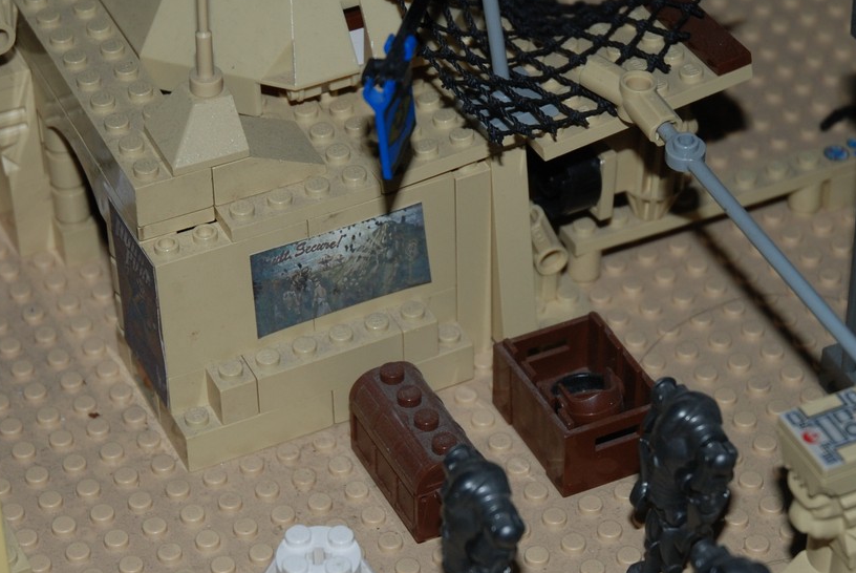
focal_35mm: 131
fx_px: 3118
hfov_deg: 15.6
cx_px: 445
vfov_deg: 10.5
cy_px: 304
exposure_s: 1/60
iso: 200
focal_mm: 46
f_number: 4.5
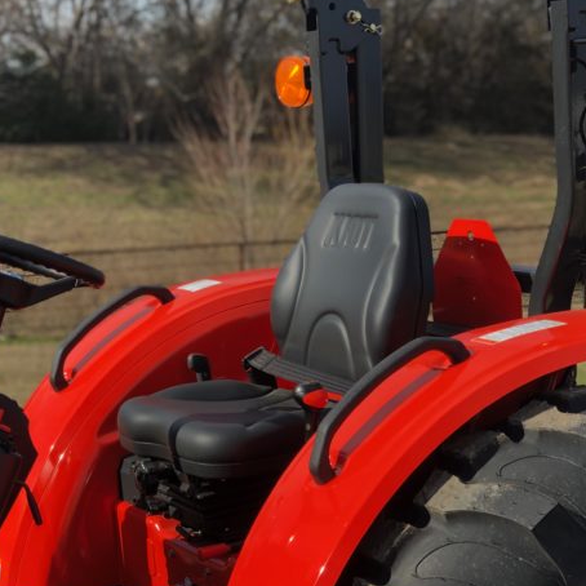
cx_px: 196
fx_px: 1551
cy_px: 325
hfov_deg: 21.3
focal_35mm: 81
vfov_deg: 21.4
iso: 16
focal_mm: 6
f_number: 2.4
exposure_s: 1/437
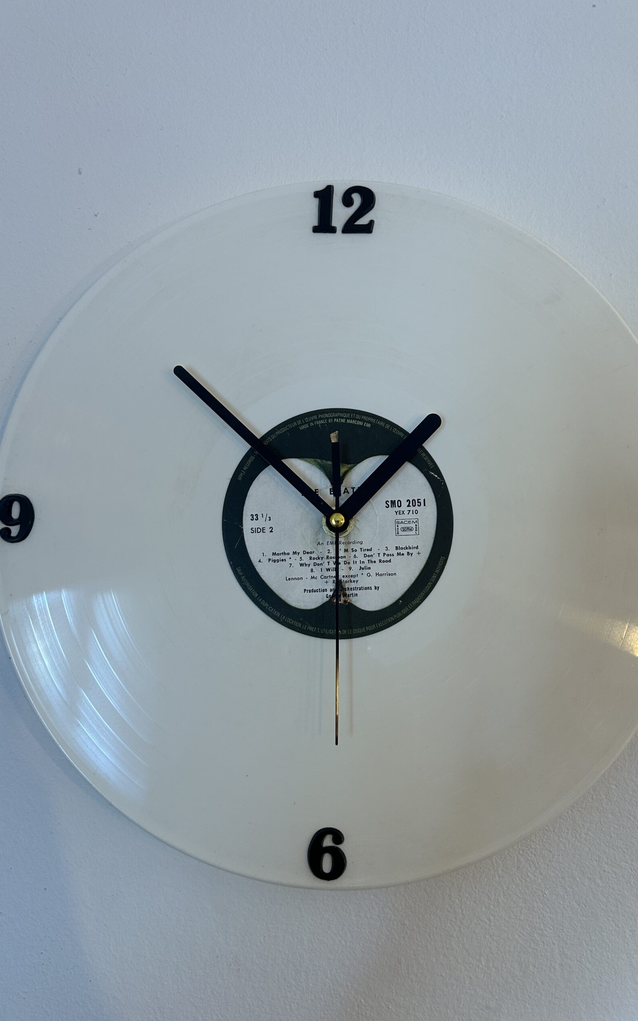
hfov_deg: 44.5
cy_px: 515
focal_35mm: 28
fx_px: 779
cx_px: 333
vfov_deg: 66.5
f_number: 1.5
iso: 80
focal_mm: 5.7
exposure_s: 1/50
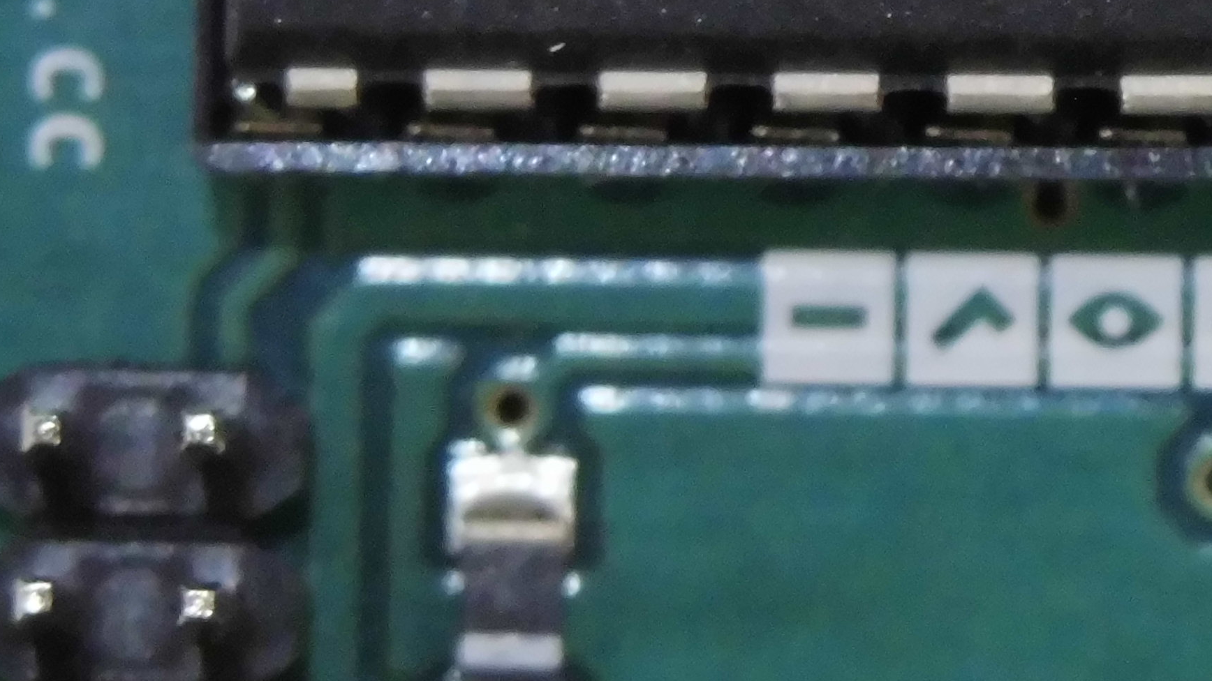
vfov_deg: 2.3
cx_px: 1332
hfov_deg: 4.0
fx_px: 17288
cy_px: -205
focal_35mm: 538
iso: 800
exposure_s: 1/200
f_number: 5.8
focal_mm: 33.2
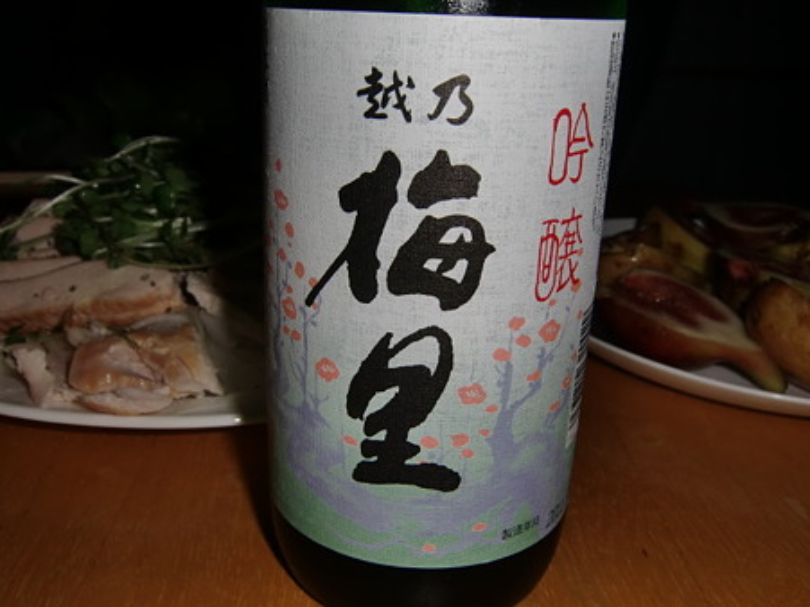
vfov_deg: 41.8
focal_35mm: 34
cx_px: 405
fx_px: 795
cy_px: 304
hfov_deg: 54.0
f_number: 8.4
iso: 64
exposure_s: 1/15
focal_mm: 6.1
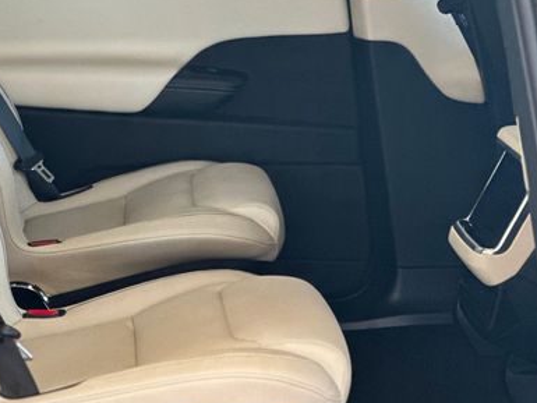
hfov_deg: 15.3
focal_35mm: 128
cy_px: 103
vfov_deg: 11.6
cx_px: 134
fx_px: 1986
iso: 160
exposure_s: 1/40
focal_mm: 9
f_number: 2.8
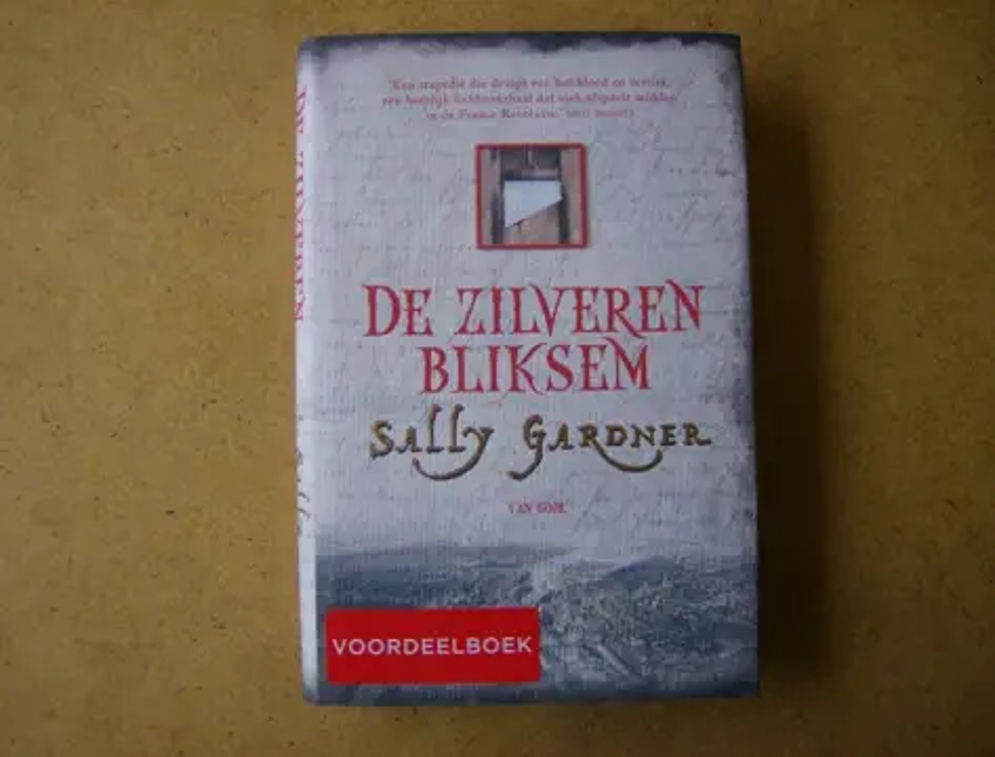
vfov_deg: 40.0
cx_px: 498
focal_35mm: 36
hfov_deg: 51.1
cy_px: 378
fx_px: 1040
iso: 100
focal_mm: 6
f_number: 2.8
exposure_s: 1/109
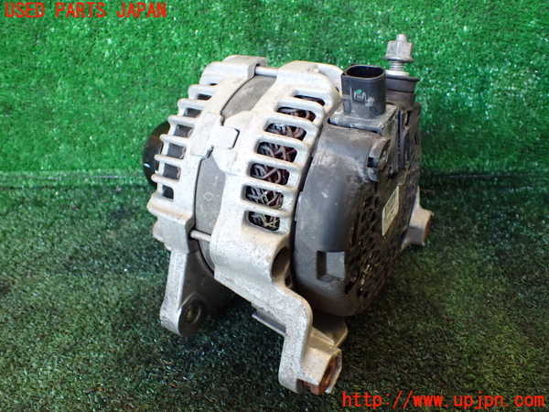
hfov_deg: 60.0
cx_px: 274
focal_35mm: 30
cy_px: 206
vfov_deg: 46.8
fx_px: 476
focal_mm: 5.4
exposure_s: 1/80
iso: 800
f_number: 2.3
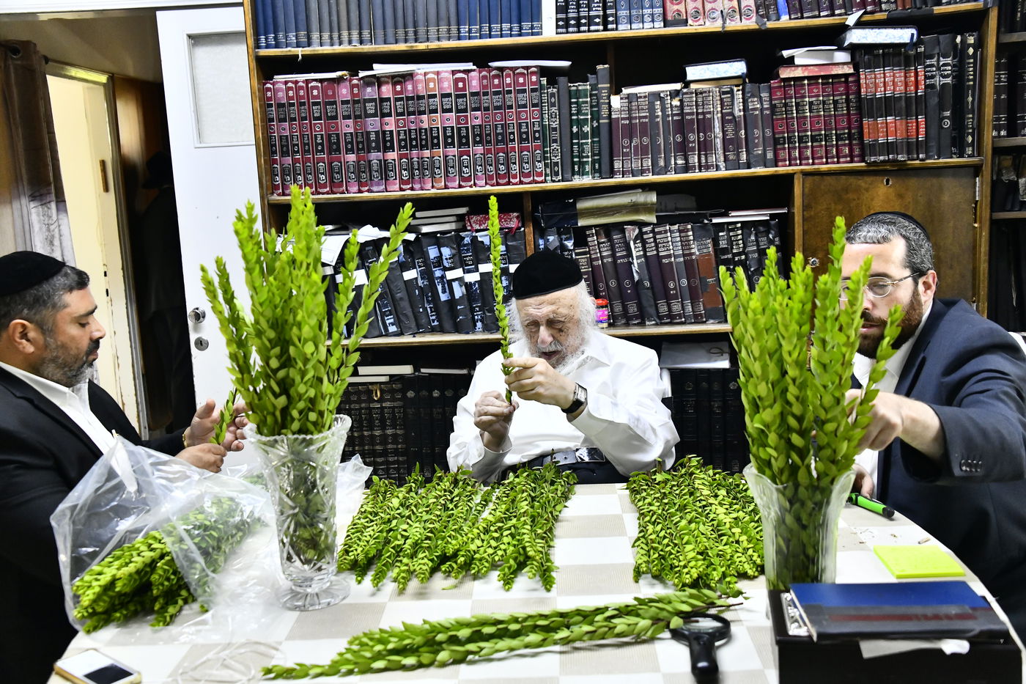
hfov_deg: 53.1
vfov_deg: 36.9
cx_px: 513
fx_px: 1026
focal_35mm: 36
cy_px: 342
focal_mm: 36
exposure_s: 1/250
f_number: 5.6
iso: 3200
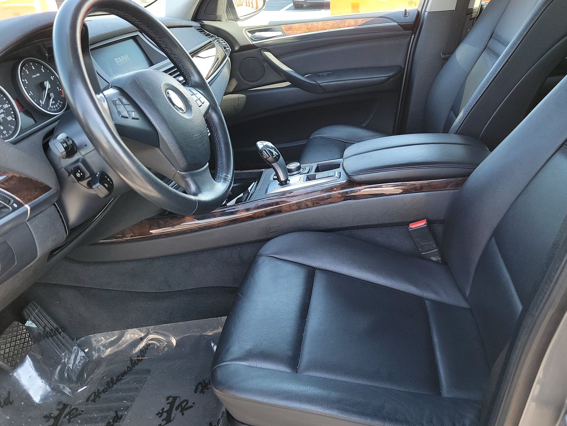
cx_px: 324
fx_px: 491
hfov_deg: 59.7
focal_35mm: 30
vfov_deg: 46.8
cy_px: 199
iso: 98
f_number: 1.8
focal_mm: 6.7
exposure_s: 1/59
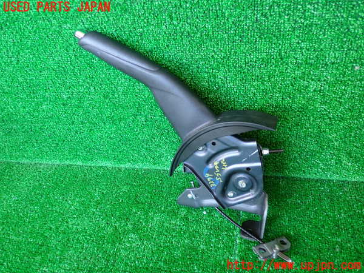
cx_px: 182
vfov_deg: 46.8
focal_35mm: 30
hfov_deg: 60.0
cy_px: 136
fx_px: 315
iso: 200
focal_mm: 5.4
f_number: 2.3
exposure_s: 1/40
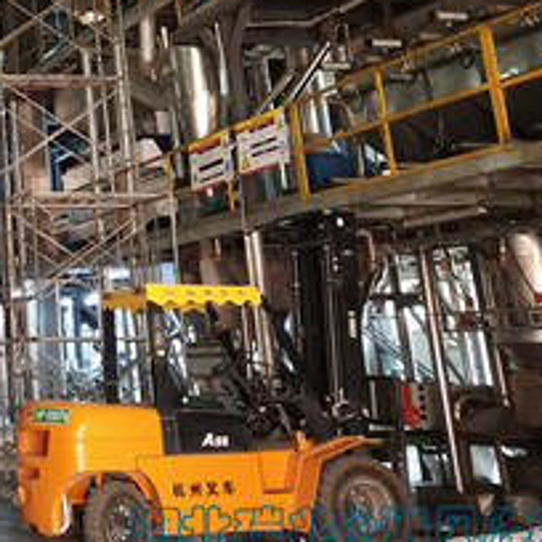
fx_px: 1382
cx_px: -173
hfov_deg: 20.2
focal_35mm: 78
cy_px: -35
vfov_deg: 21.2
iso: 334
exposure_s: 1/50
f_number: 1.8
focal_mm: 3.95
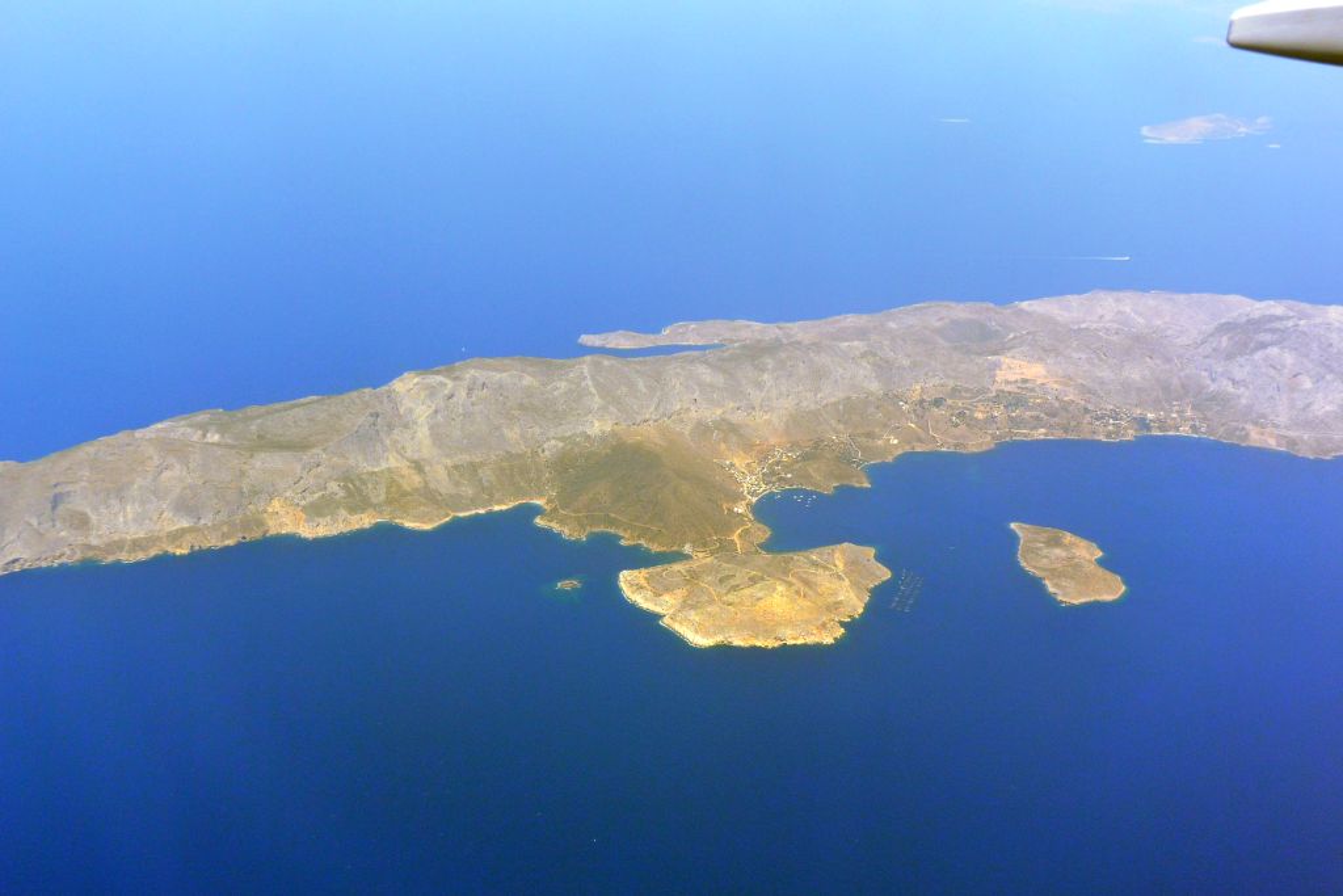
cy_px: 448
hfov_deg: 41.9
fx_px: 1753
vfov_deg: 28.7
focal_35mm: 47
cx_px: 672
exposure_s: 1/800
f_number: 5
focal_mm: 17.5
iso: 160
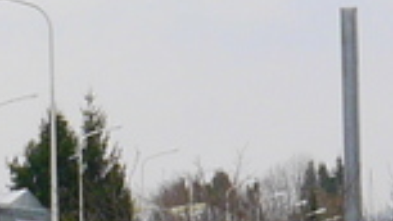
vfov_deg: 3.5
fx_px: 3595
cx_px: -593
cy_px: 209
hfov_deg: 6.0
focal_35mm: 345
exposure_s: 1/250
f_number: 6.3
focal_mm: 22
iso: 160
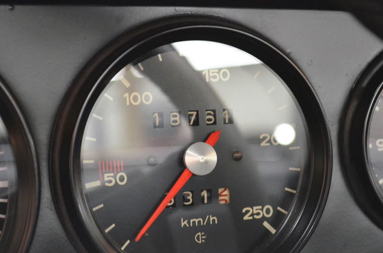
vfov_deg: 15.1
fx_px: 955
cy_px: 138
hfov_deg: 22.7
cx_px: 193
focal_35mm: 90
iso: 3200
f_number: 5.3
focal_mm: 48
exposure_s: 1/20
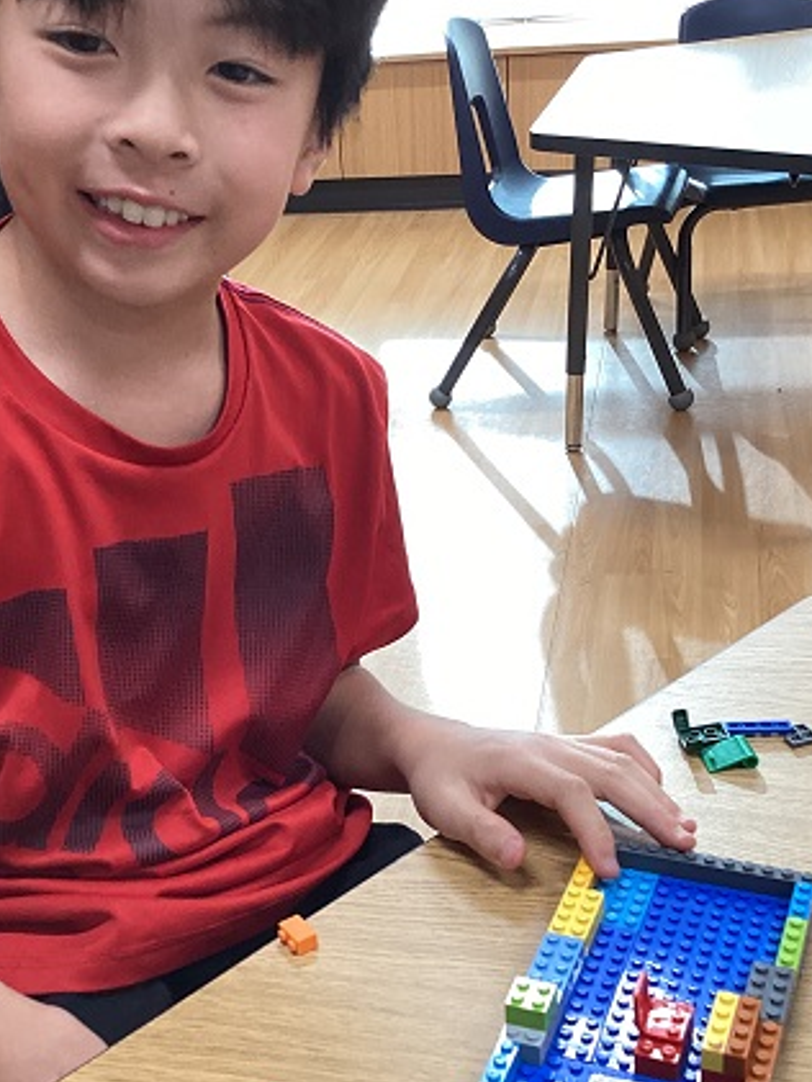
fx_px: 1532
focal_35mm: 49
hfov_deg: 29.7
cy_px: 630
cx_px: 352
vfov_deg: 38.8
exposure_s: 1/50
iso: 125
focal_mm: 3.3
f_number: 2.4
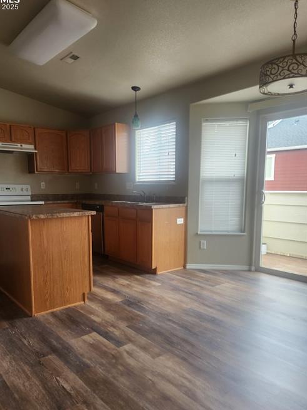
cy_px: 231
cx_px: 129
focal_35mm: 27
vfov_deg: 65.1
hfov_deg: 51.1
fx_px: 319
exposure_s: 1/180
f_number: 1.8
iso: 125
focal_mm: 5.4
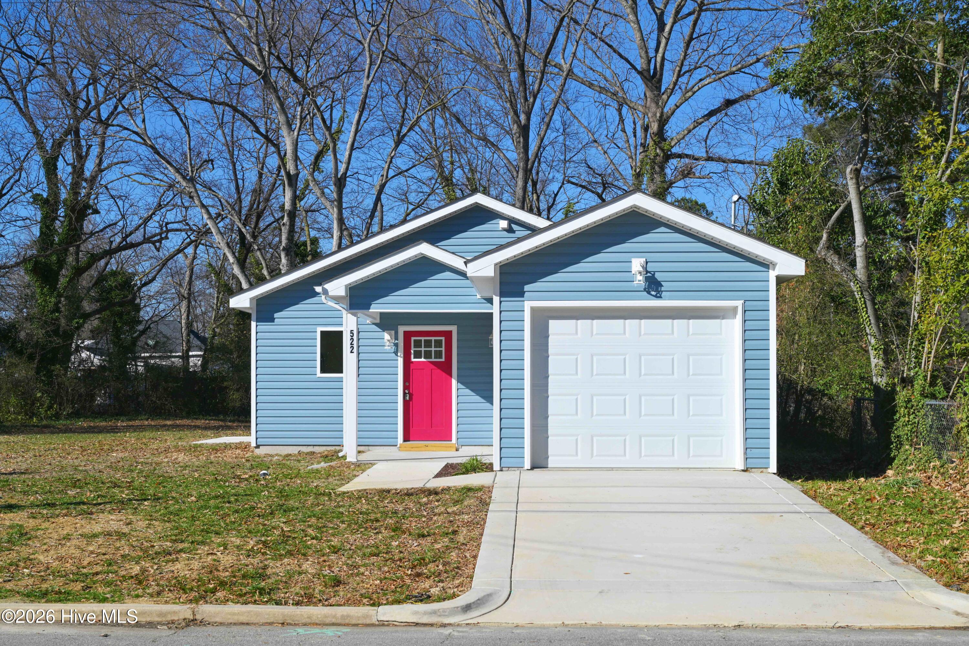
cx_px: 484
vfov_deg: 29.2
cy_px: 323
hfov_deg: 42.7
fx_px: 1238
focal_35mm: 46
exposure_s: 1/500
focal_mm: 46
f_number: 8
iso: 100
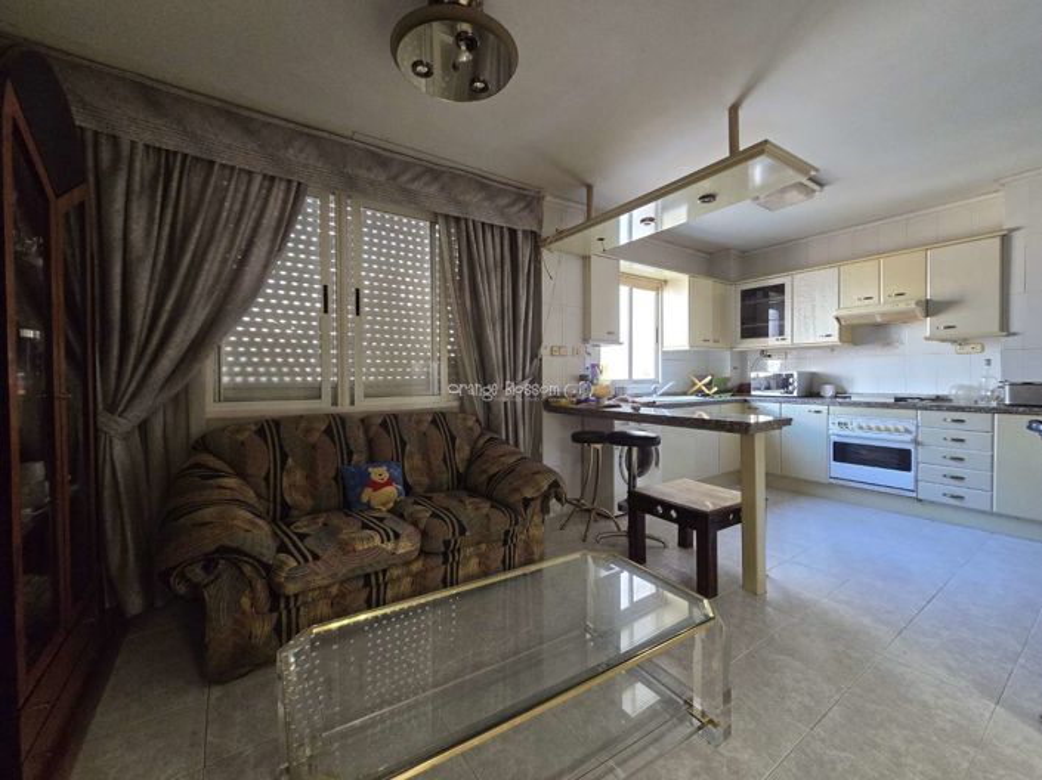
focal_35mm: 13
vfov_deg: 89.9
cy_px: 390
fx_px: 391
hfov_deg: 106.2
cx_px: 521
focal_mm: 2.2
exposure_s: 1/50
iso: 400
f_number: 2.2
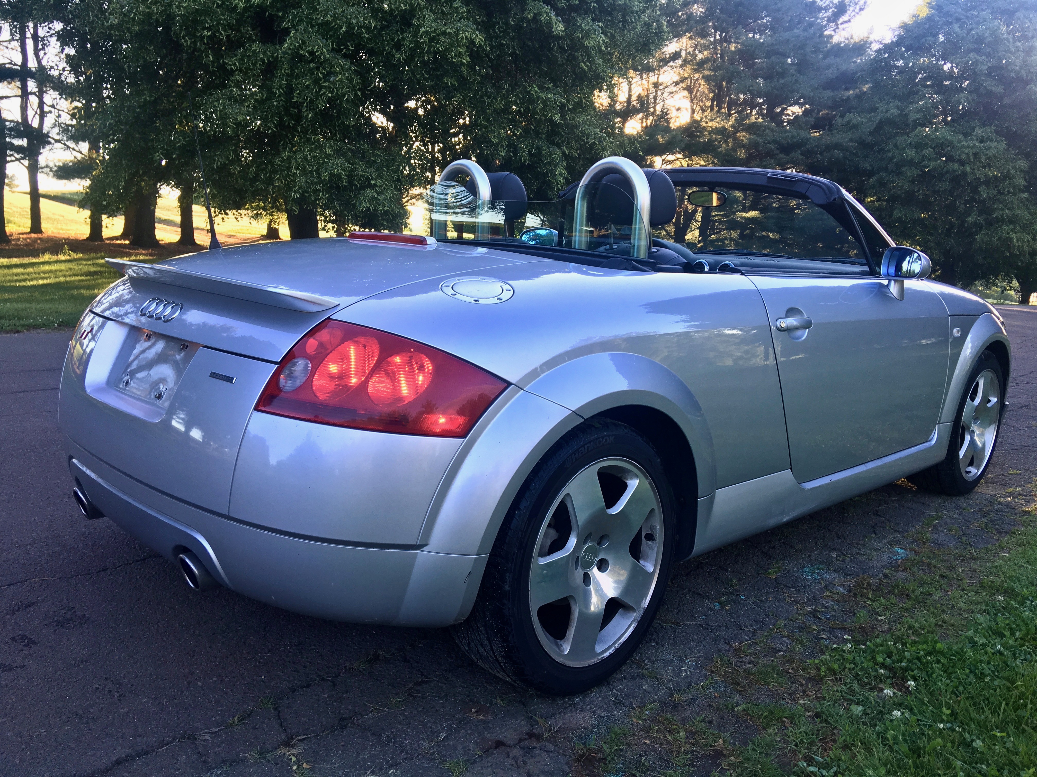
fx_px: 869
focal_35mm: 29
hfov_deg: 61.7
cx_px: 518
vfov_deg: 48.2
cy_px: 388
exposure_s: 1/120
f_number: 2.2
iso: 32
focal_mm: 4.15
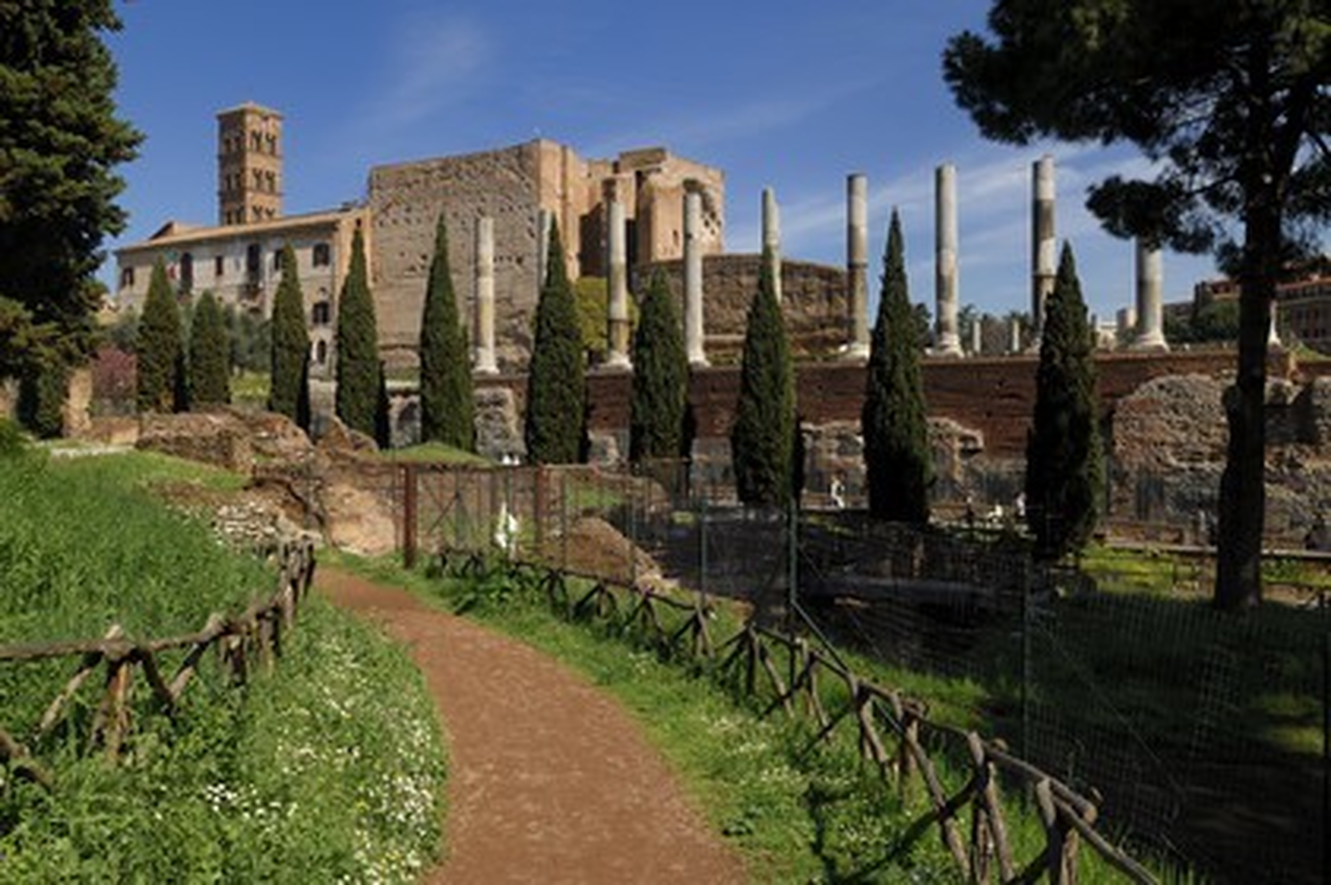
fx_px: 1219
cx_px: 666
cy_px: 442
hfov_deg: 57.3
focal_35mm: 33
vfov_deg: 39.9
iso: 100
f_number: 9
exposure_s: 1/160
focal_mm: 22
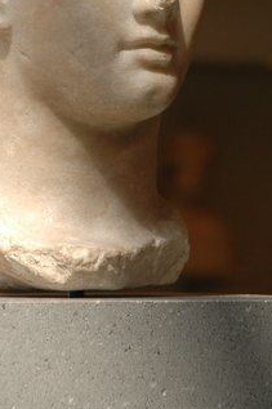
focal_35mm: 328
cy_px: 5
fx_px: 3722
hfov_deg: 4.2
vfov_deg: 6.3
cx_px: 161
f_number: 5.6
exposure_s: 1/200
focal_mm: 105
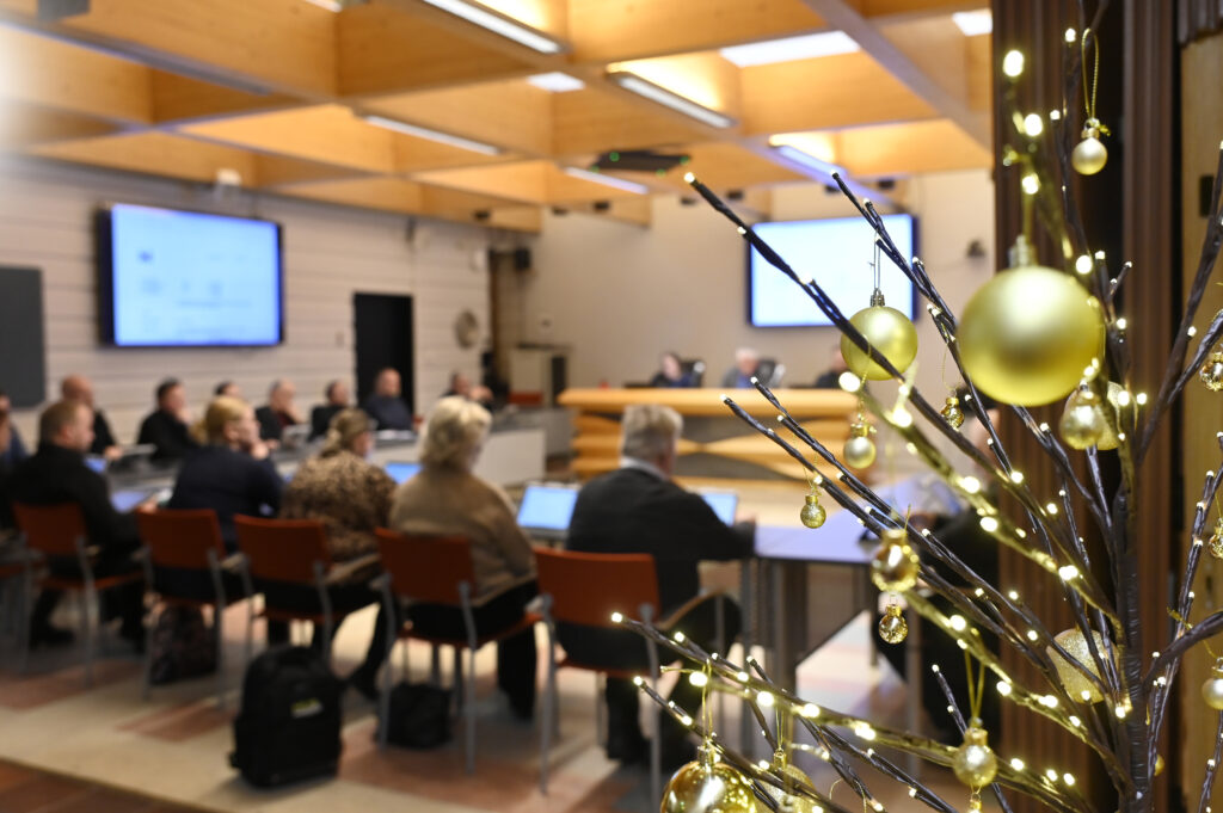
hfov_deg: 56.5
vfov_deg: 39.4
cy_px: 406
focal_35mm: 34
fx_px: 1137
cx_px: 612
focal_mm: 33.5
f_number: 4
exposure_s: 1/125
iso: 2200
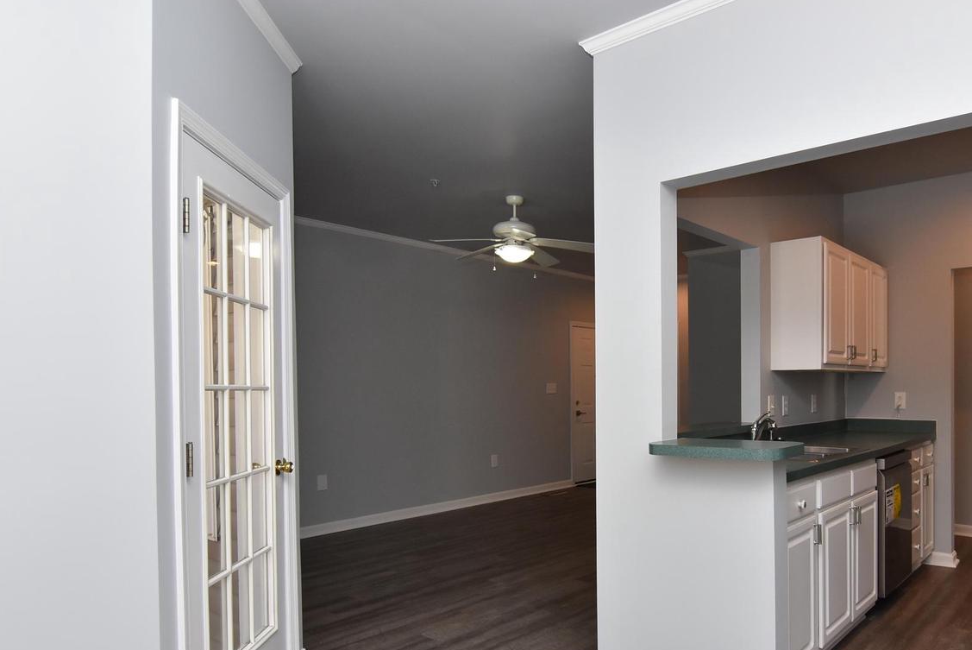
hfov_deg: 74.6
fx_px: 621
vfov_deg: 54.7
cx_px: 613
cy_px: 394
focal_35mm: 23
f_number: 8
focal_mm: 12
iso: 800
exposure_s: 1/80
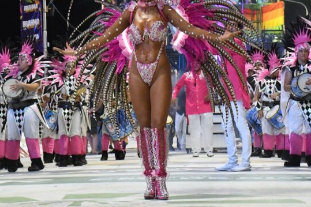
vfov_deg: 8.3
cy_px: 96
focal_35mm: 165
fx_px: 1425
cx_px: 134
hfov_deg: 12.5
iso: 8000
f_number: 7.1
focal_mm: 52
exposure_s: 1/160
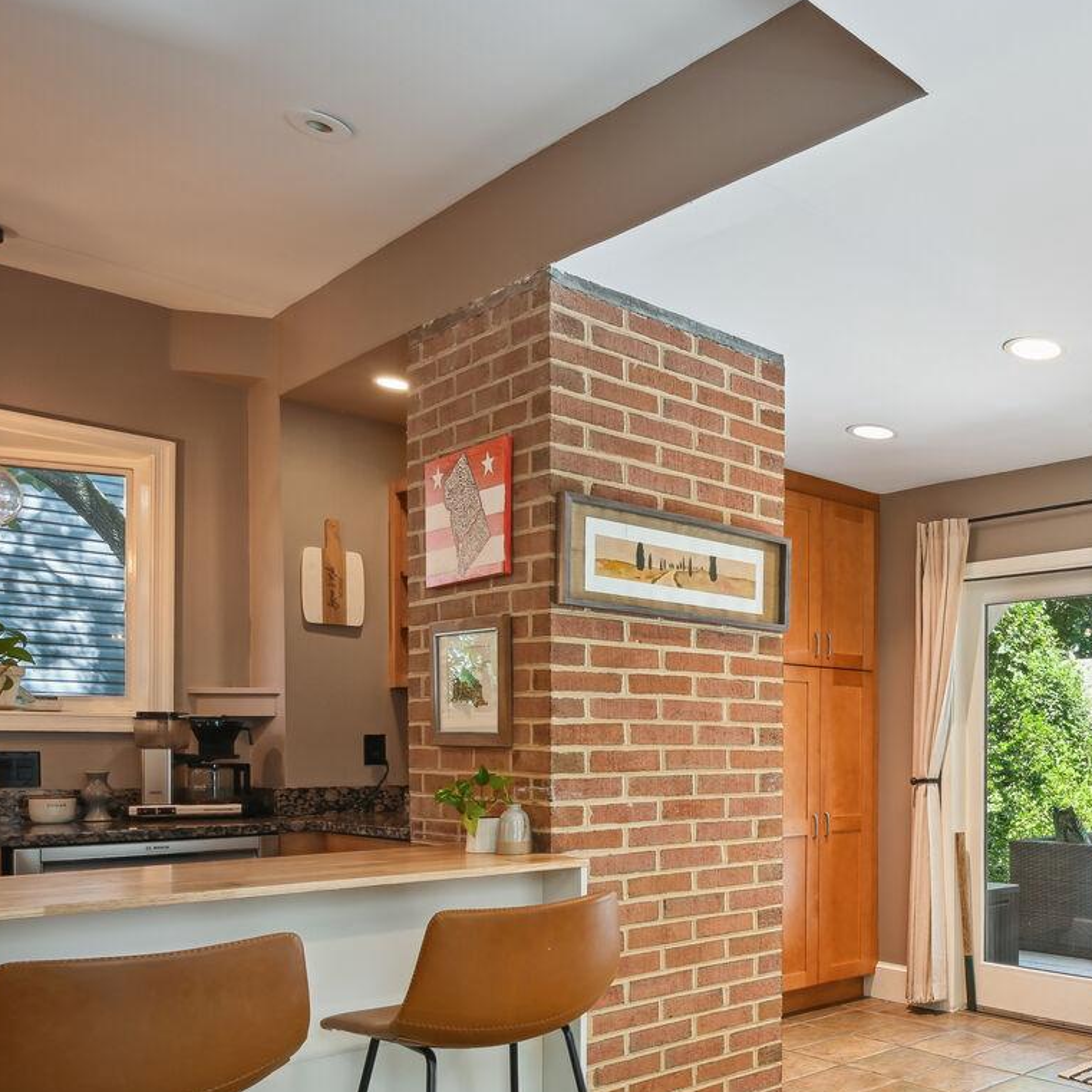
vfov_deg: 56.8
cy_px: 789
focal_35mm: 27
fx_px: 964
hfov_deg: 48.7
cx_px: 1088
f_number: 9
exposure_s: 1/13
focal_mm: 14
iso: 200
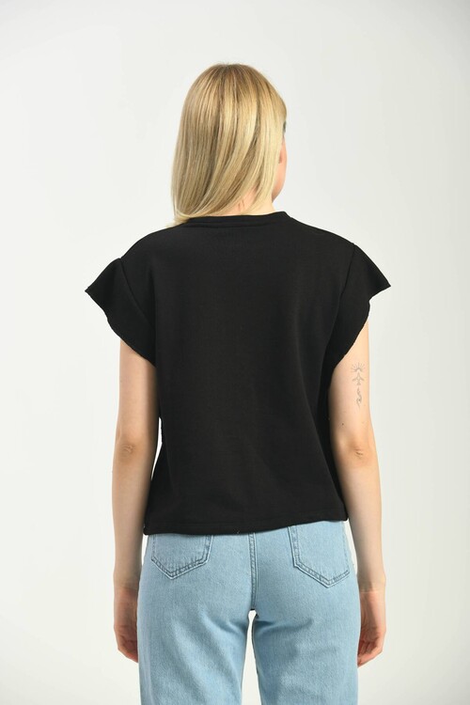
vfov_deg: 16.4
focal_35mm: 125
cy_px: 352
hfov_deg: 11.0
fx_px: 2448
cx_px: 235
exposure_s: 1/160
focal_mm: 125
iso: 100
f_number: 6.3
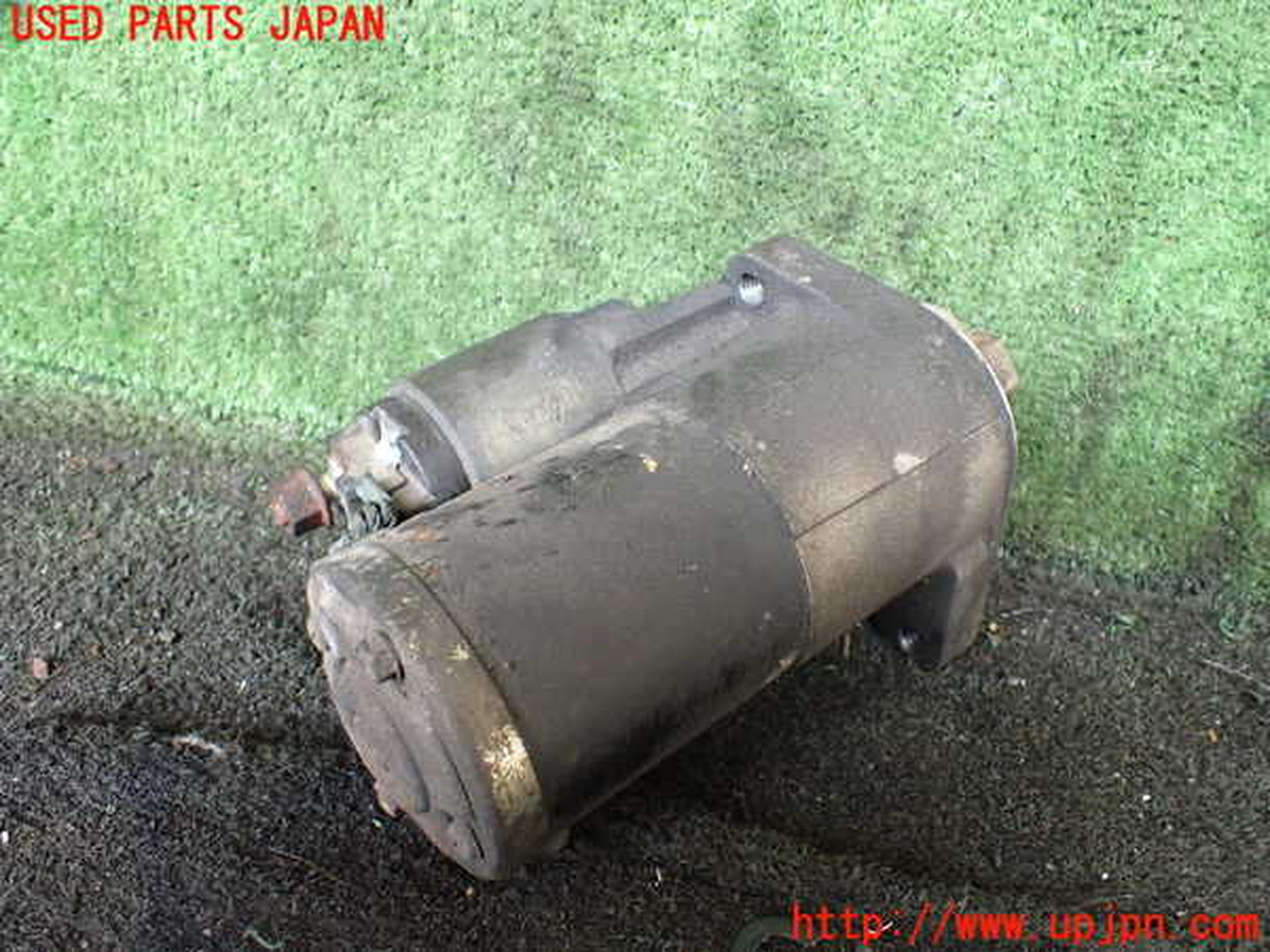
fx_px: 1101
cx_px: 635
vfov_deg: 46.8
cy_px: 476
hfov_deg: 60.0
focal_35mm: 30
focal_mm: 5.4
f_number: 2.3
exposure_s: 1/125
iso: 500
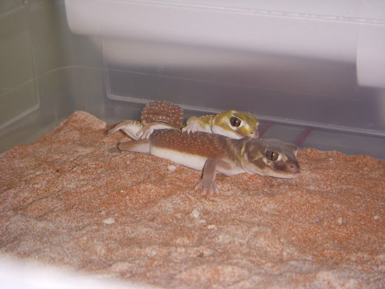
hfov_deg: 17.3
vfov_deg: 13.0
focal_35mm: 114
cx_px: 192
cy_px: 144
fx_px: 1268
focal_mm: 18.9
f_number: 4.2
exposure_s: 1/60
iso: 100
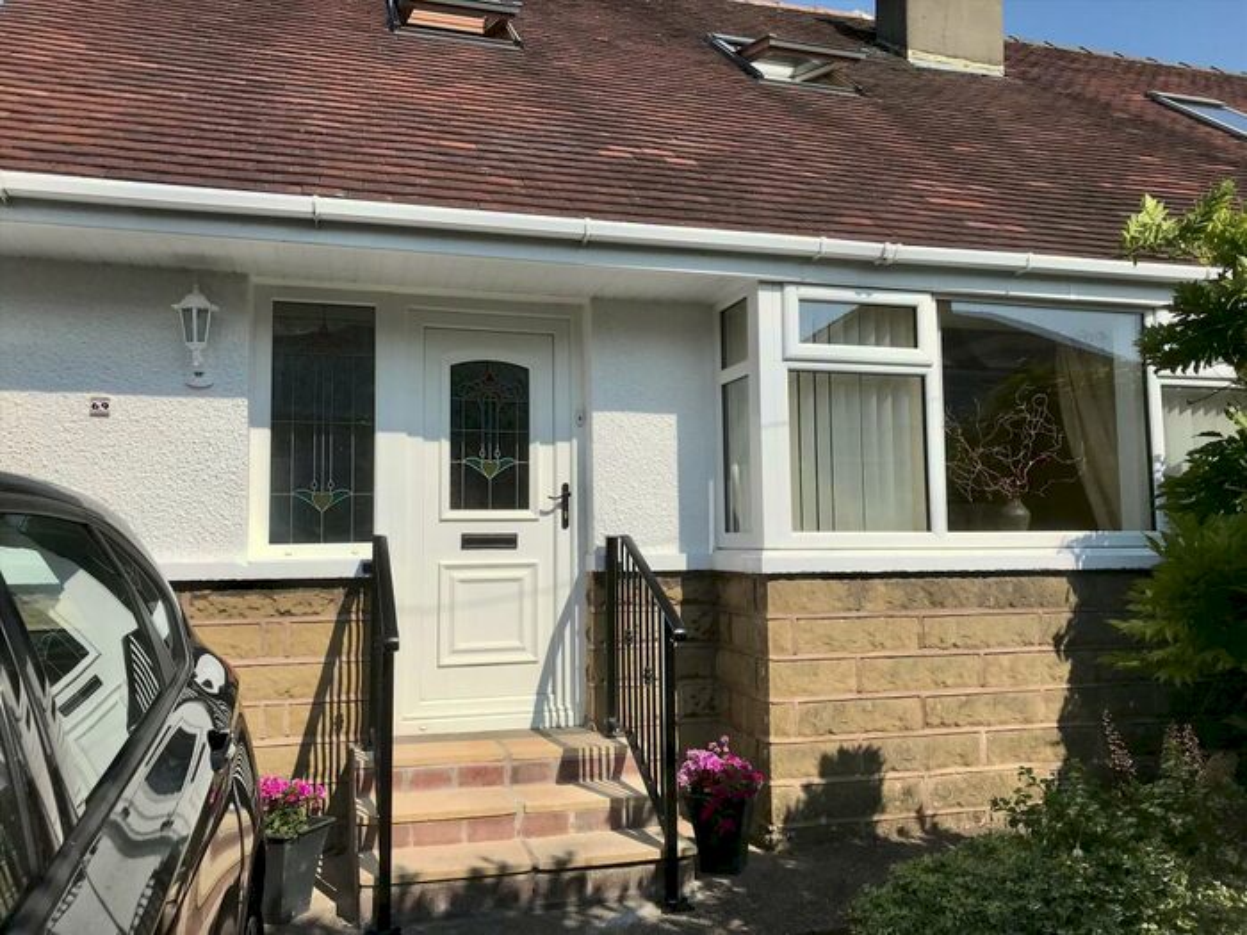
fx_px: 1009
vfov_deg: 49.7
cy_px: 468
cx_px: 624
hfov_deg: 63.4
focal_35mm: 28
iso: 20
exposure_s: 1/4808
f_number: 1.8
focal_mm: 3.99
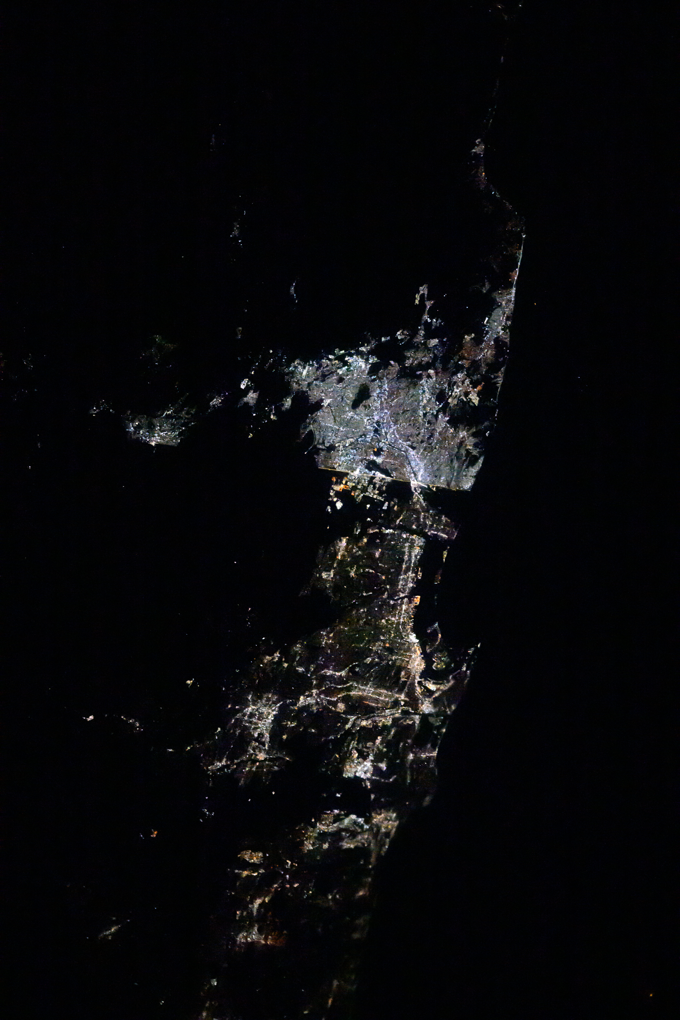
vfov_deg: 10.3
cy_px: 510
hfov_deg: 6.9
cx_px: 340
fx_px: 5666
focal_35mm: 200
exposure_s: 1/250
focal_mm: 200
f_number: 2
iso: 25600
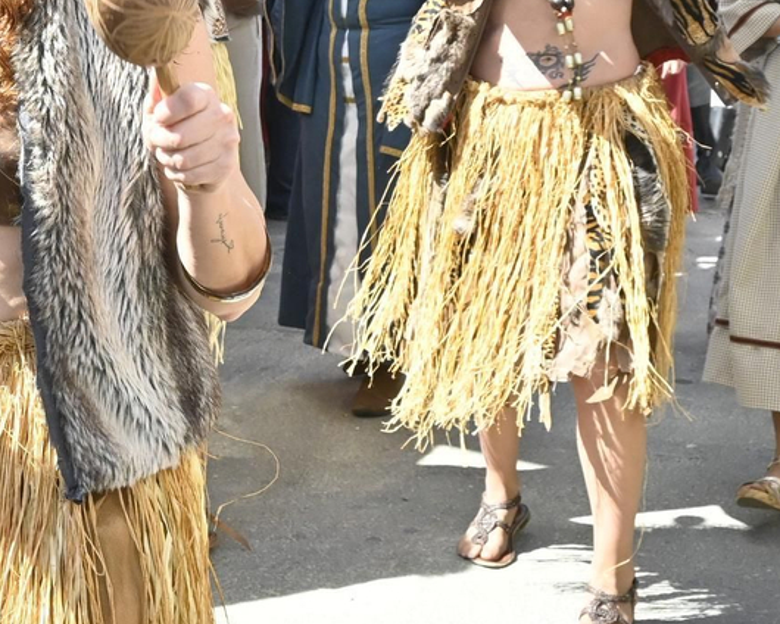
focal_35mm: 85
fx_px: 1962
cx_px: -103
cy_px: 81
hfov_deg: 21.2
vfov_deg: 17.8
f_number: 6.3
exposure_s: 1/640
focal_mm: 20
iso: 800
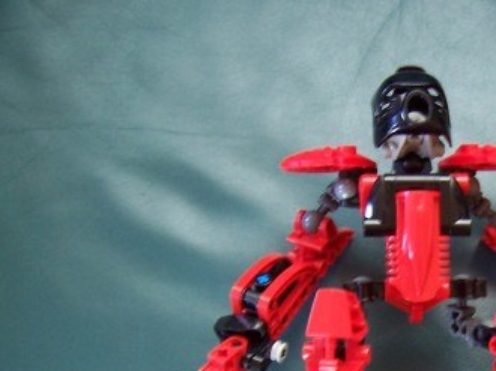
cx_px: 467
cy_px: 345
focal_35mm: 66
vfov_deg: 21.6
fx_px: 945
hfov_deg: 28.1
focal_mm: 5.6
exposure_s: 1/8
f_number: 2.7
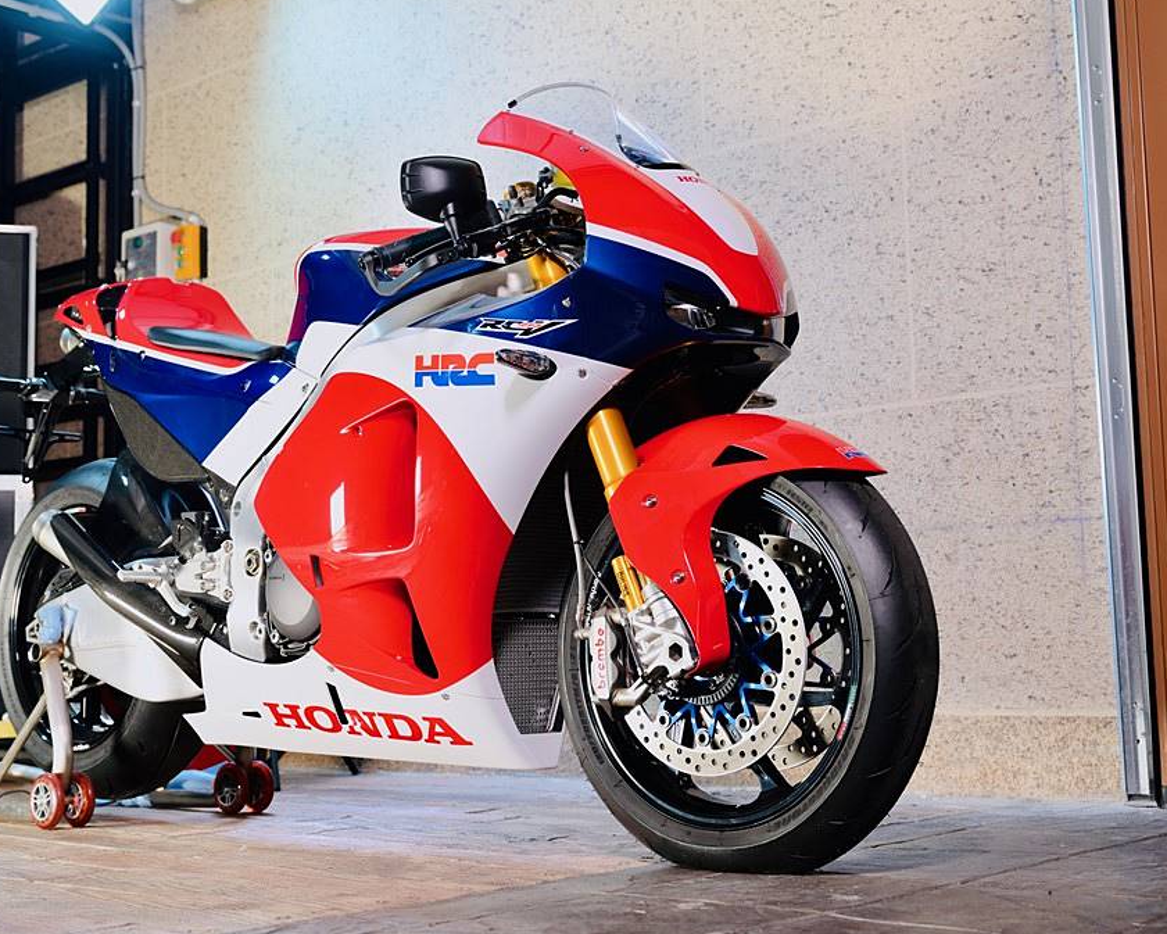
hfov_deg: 38.7
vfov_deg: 31.5
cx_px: 491
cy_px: 464
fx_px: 1658
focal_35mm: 48
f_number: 4.5
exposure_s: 1/20
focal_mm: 42
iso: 400
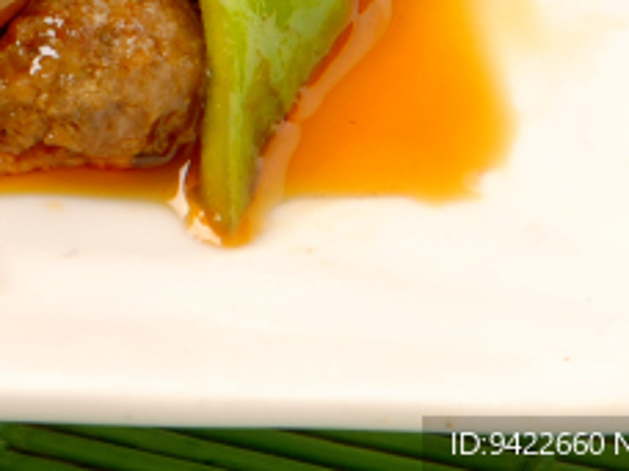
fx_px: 10033
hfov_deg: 3.6
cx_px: -353
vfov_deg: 2.7
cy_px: -448
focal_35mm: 552
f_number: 13
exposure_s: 1/200
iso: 100
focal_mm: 85
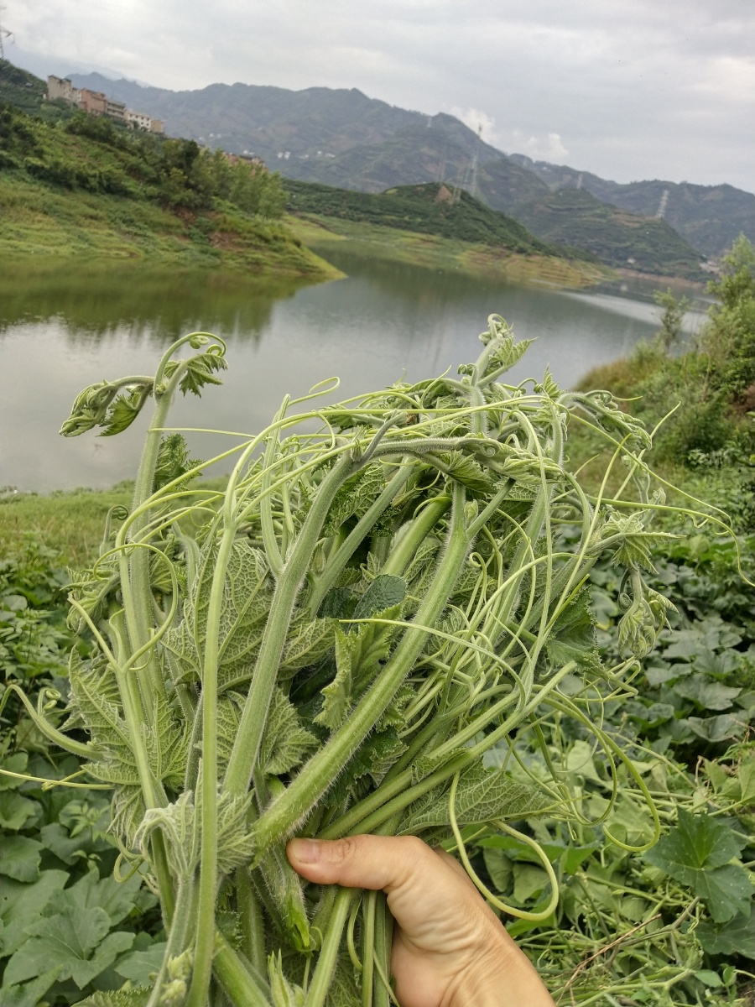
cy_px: 504
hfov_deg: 46.8
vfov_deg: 60.0
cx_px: 378
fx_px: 872
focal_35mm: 30
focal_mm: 3.95
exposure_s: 1/1477
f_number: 1.8
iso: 63
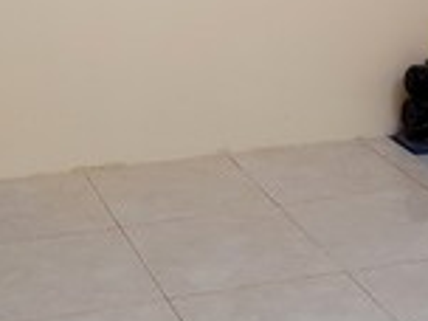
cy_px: -263
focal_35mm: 100
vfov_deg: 13.3
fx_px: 1236
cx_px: 252
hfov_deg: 19.6
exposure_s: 1/134
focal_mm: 4.3
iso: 40
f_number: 1.7
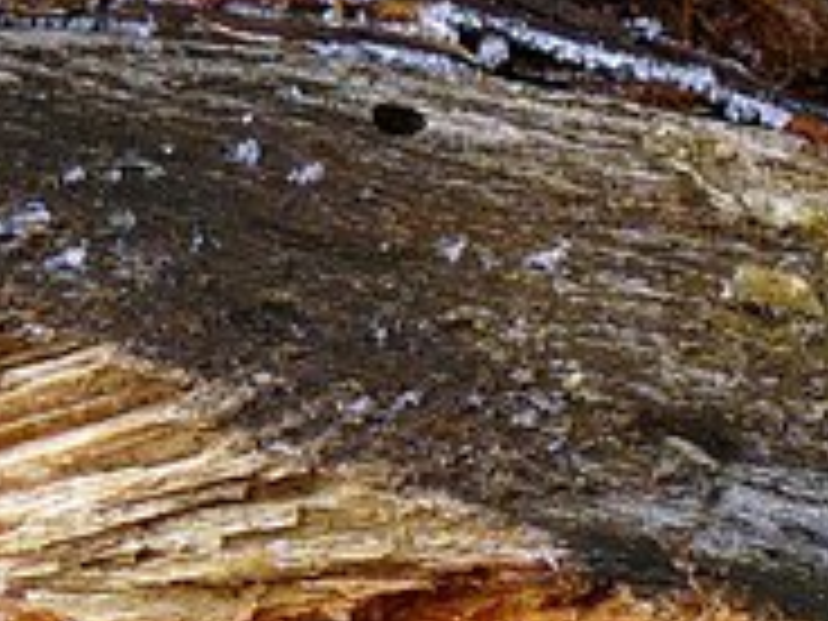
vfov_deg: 9.4
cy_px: 1008
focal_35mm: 152
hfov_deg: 13.0
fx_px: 3636
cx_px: 405
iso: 80
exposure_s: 1/160
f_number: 2.8
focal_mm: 5.2
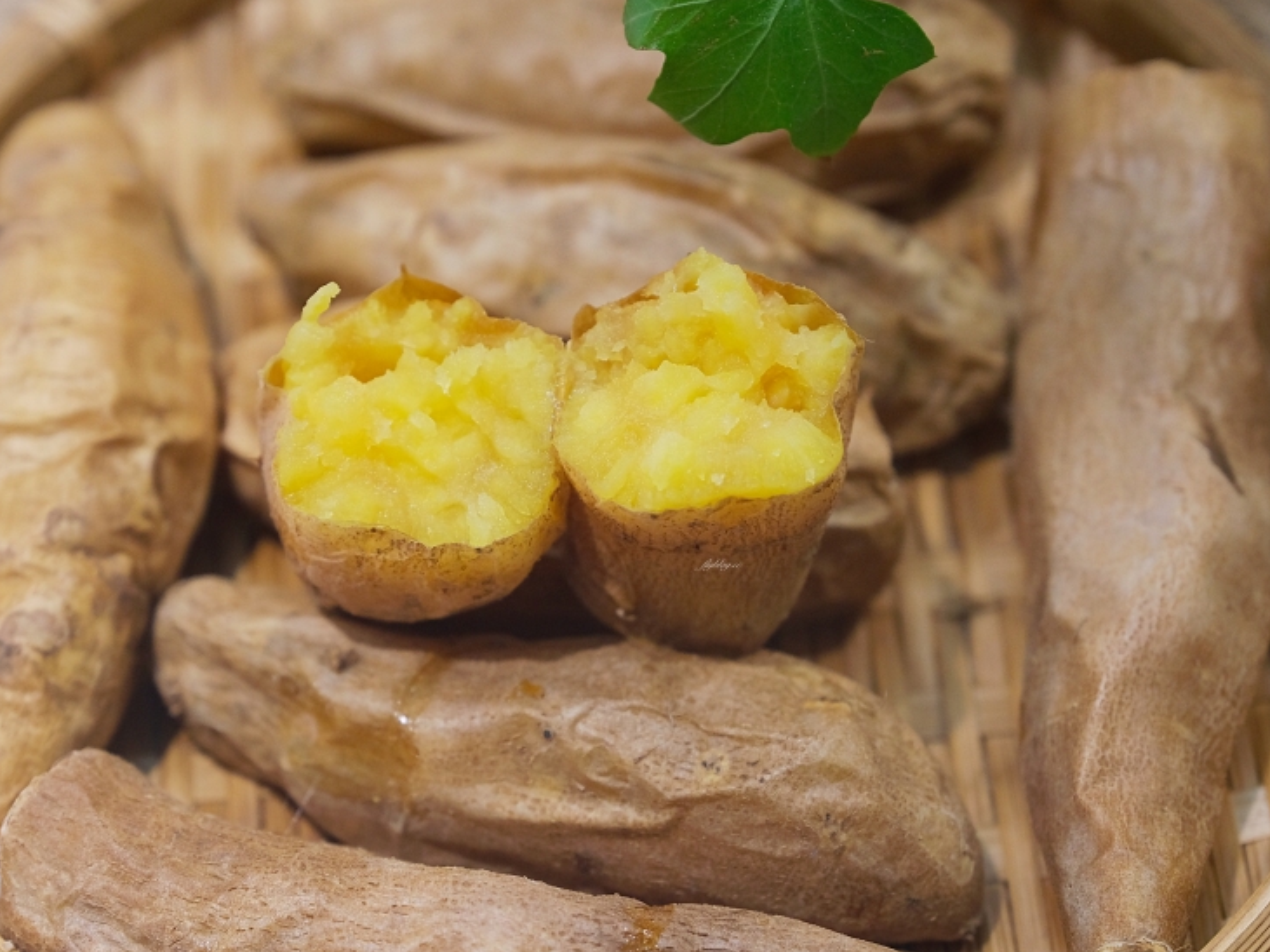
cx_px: 565
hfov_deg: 17.6
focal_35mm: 112
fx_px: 4108
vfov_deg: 13.2
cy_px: 455
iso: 640
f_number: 3.2
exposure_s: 1/80
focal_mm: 55
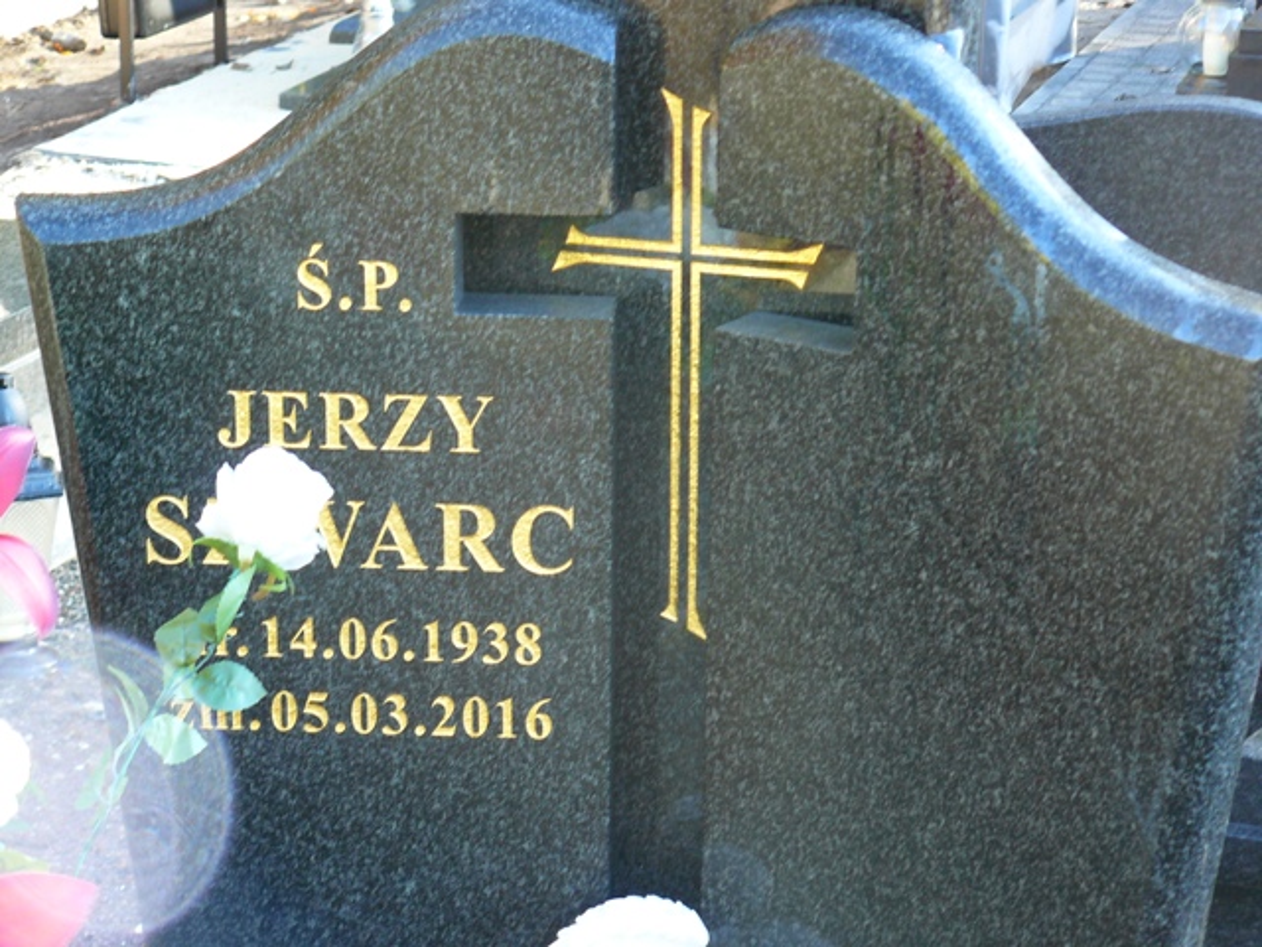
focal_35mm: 97
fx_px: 3536
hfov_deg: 20.2
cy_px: 474
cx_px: 631
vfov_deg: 15.2
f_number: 3.2
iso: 100
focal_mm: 16.2
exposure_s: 1/30
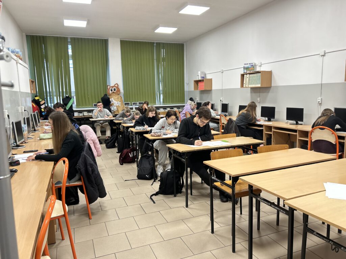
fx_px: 260
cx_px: 173
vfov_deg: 53.1
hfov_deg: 67.3
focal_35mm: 26
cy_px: 130
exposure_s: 1/50
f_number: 1.5
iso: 100
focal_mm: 5.7
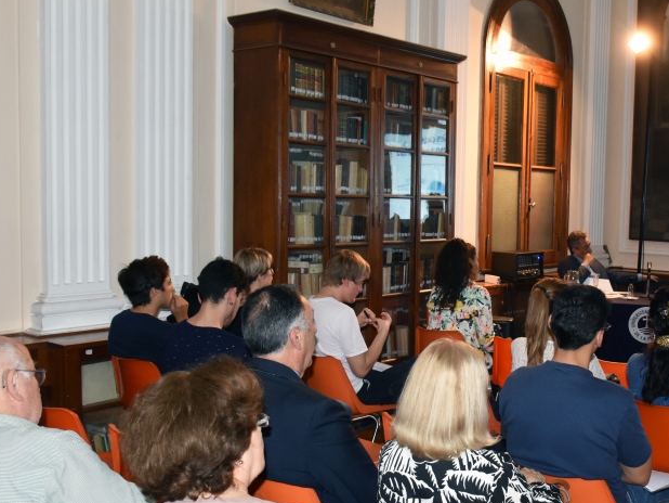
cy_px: 255
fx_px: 831
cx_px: 451
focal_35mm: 43
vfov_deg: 33.6
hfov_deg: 43.2
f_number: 3.5
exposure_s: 1/60
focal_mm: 18
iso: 900
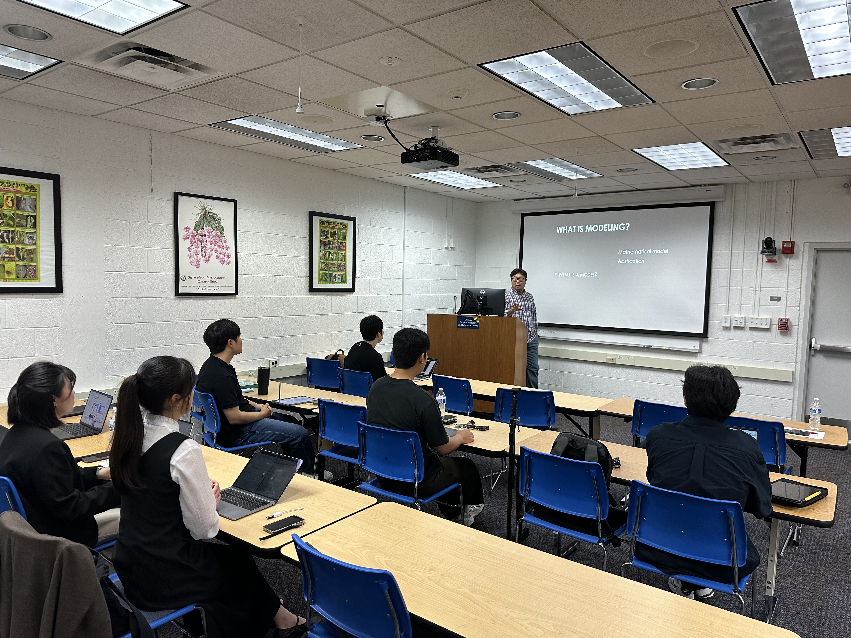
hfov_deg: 71.6
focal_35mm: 24
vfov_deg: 56.8
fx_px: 590
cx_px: 426
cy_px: 319
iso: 160
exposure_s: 1/120
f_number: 1.78
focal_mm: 6.86
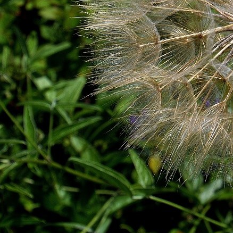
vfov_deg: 14.2
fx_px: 930
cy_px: 32
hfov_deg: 14.0
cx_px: 251
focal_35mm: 122
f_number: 7.1
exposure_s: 1/160
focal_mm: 35
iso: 100
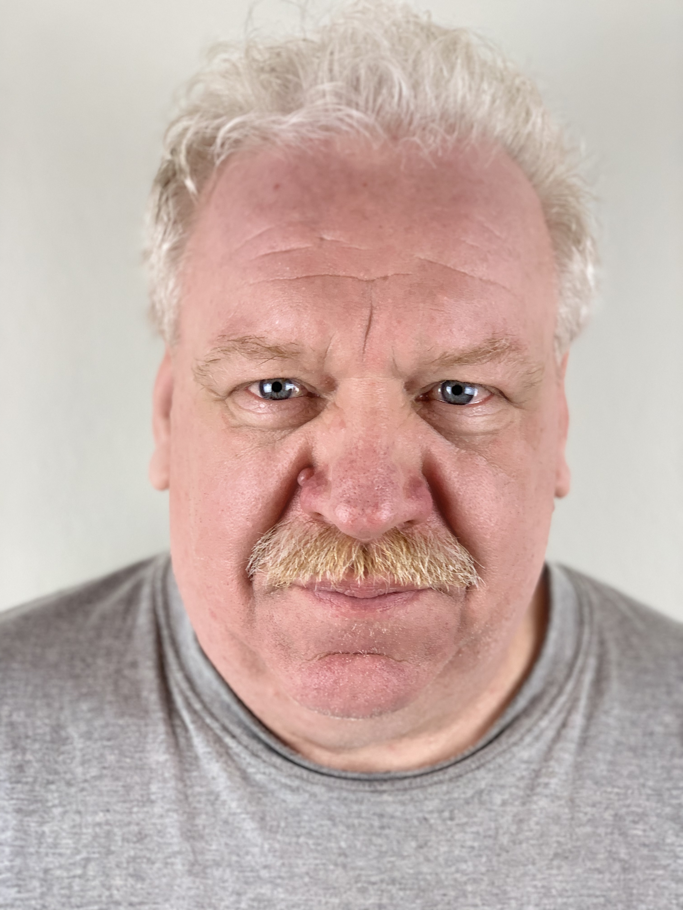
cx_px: 342
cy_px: 455
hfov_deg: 28.0
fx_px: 1368
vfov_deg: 36.8
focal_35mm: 52
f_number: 2.4
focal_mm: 6
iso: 80
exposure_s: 1/100
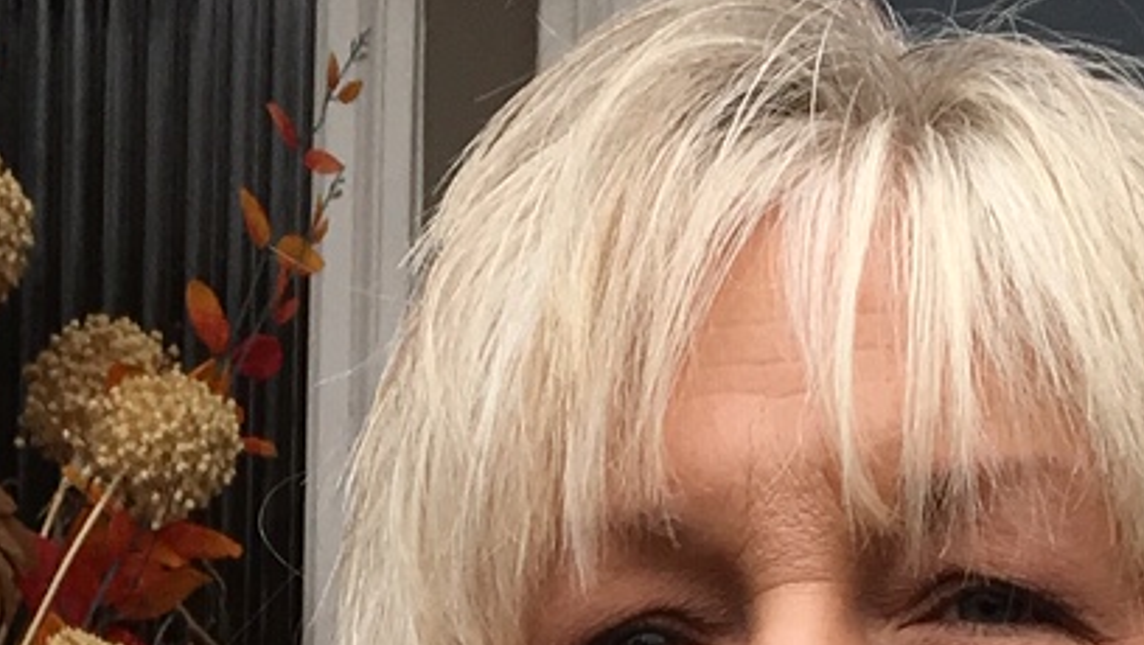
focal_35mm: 156
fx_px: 4735
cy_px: 1924
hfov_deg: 13.6
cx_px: 98
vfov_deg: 7.0
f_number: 2.2
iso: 25
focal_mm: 4.15
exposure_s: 1/311
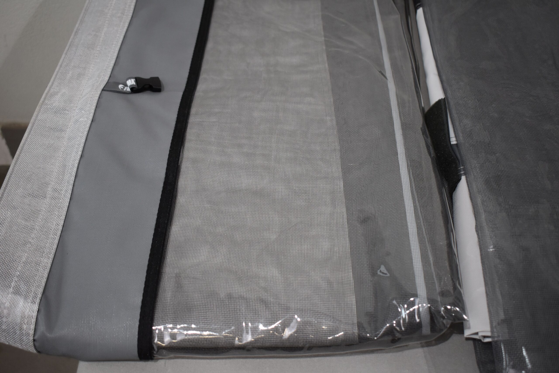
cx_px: 280
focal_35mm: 40
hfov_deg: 47.9
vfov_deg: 33.0
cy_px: 186
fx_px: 629
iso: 640
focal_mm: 27
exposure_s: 1/250
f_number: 4
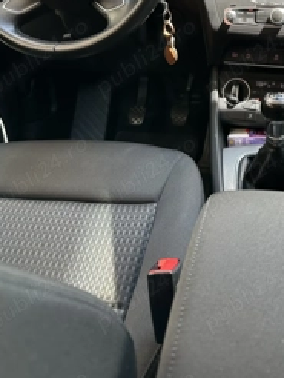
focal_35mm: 39
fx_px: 426
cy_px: 83
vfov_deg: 45.7
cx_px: 200
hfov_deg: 36.3
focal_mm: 6.86
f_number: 1.78
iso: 100
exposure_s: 1/121
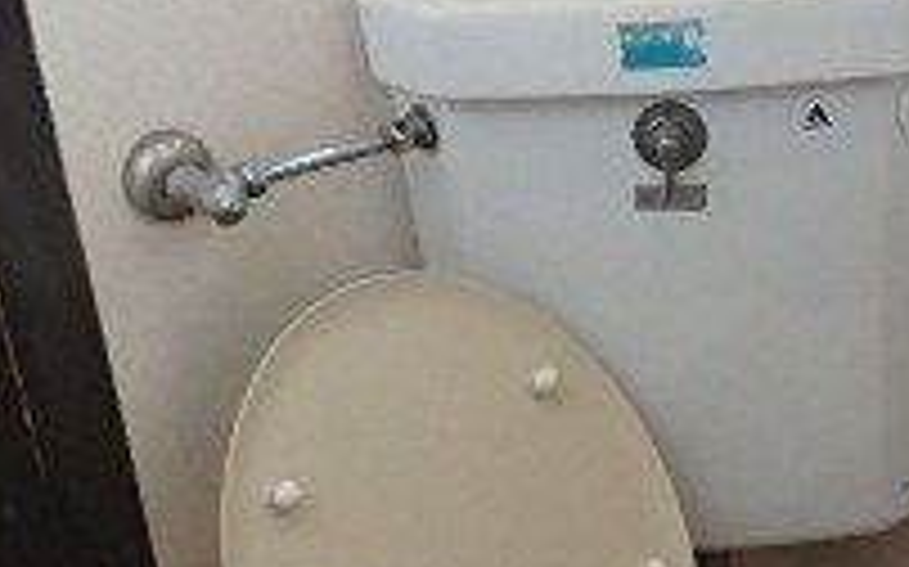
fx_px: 2080
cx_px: 963
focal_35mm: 84
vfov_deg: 15.4
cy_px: 477
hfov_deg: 23.4
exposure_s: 1/160
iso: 1000
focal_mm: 4.5
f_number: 3
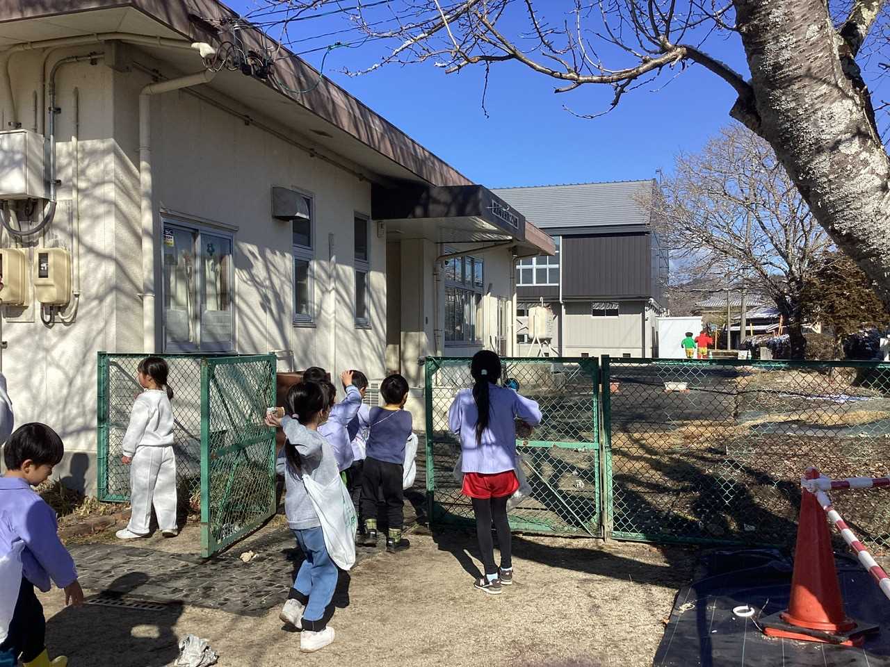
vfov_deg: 45.4
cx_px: 445
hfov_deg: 58.4
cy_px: 334
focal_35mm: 31
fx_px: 797
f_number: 2.4
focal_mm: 3.3
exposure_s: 1/1404
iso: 25
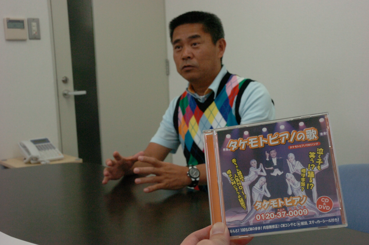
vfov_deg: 25.6
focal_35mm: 52
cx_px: 184
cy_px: 122
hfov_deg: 37.9
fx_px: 537
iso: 1250
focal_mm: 35
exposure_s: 1/80
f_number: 13
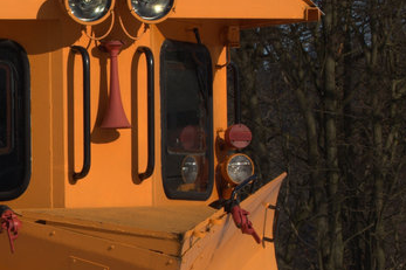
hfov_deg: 4.9
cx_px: -123
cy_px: 183
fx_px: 4678
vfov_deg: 3.3
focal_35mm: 415
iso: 320
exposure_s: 1/320
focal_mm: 124
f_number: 16
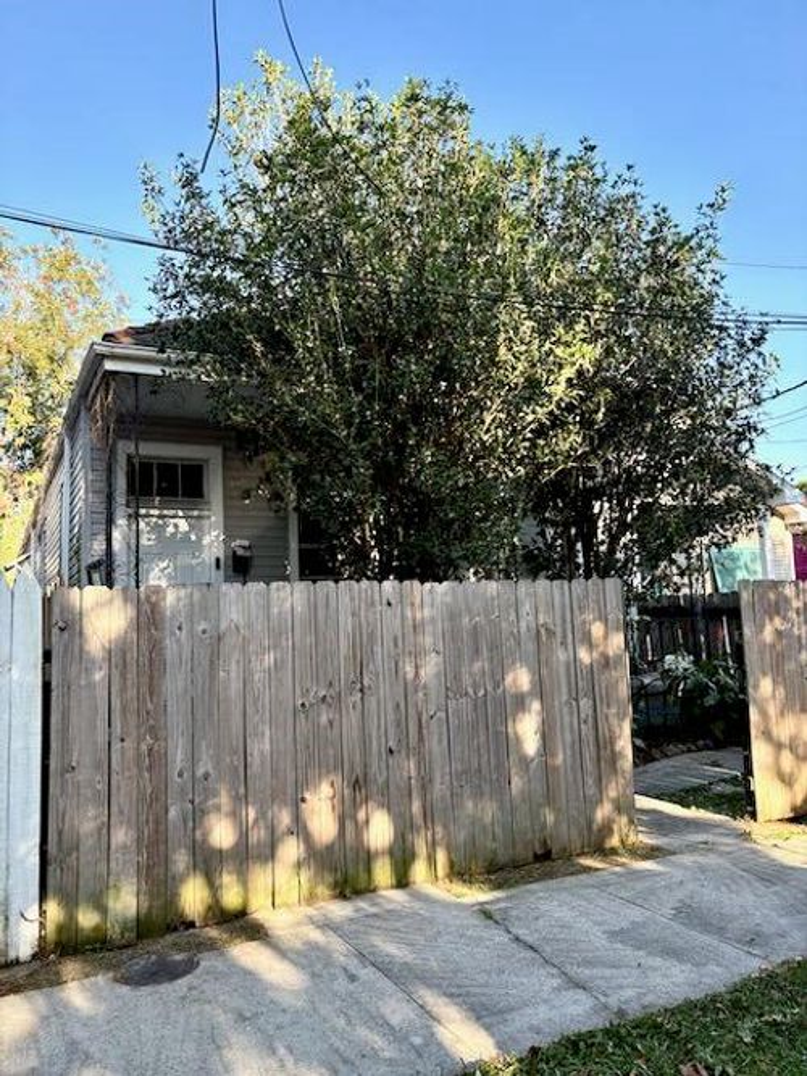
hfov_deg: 53.0
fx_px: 808
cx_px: 404
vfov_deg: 67.3
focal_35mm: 26
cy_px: 538
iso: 64
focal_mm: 5.96
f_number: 1.6
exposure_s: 1/409
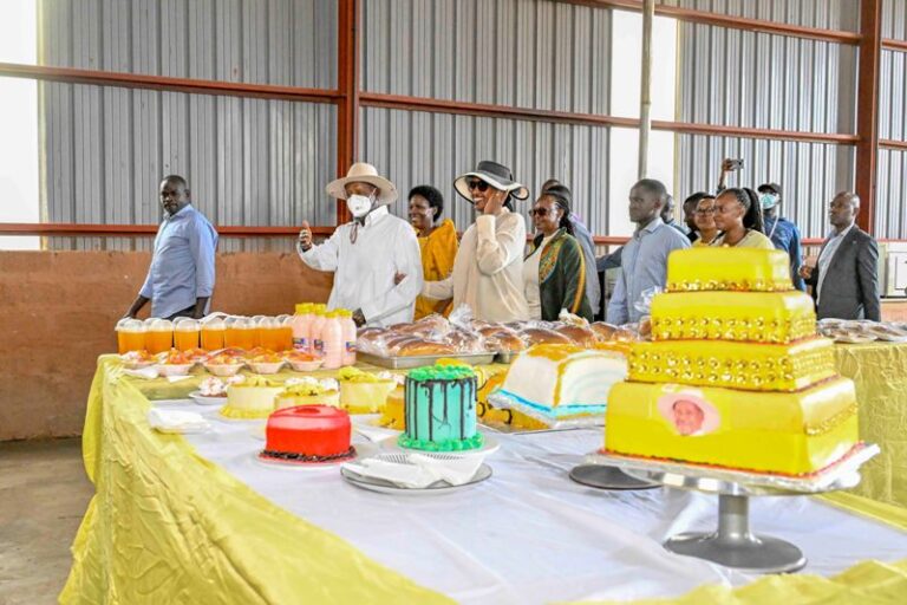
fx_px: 907
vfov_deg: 36.9
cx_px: 454
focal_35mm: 36
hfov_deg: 53.1
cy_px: 302
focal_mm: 36
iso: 18000
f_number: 6.3
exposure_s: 1/640
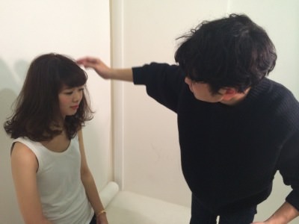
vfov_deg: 46.8
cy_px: 112
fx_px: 259
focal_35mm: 30
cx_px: 150
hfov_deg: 60.0
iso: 320
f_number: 2.2
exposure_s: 1/20
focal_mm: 4.12
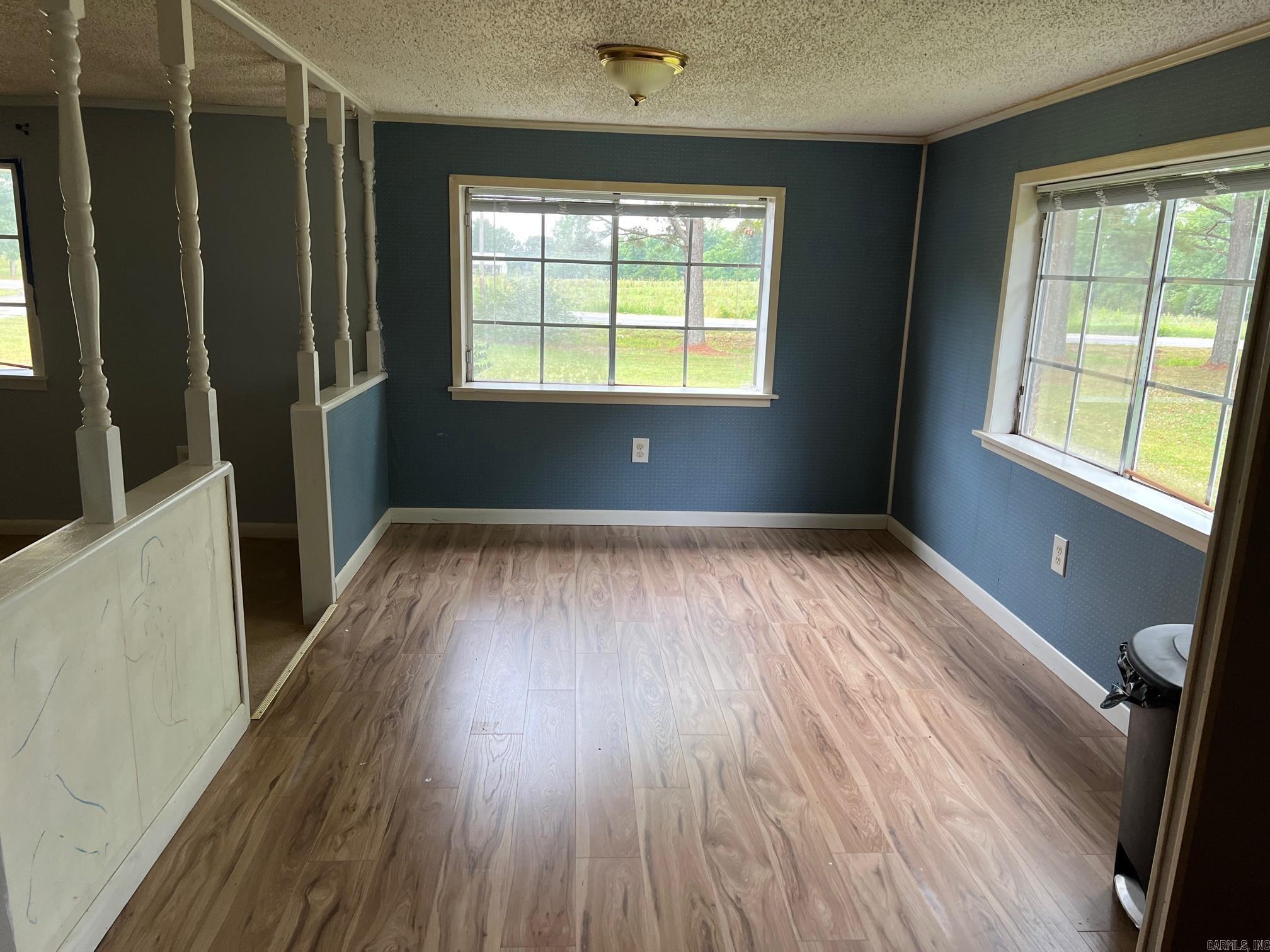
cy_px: 476
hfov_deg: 67.3
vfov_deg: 53.1
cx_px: 635
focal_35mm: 26
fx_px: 954
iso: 100
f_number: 1.5
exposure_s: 1/121
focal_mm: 5.7
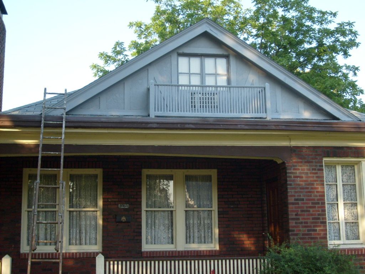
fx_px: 548
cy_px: 137
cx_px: 182
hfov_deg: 36.8
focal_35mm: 52
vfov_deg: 28.0
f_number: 3.3
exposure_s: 1/180
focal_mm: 8.7
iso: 80
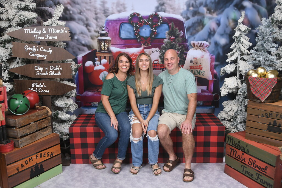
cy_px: 94
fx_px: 282
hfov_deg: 53.1
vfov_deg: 36.9
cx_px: 141
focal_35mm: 36
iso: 640
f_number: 6.3
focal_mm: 24
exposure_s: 1/125
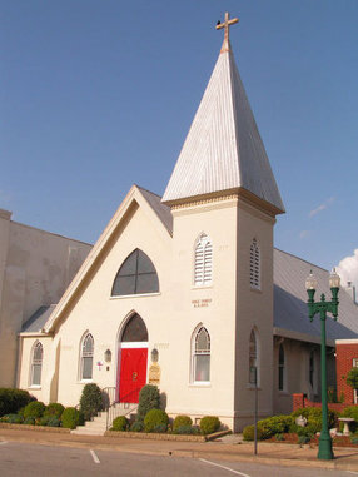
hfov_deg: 34.4
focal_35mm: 42
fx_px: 579
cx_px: 179
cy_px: 238
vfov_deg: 44.8
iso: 50
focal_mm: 7.1
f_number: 5.6
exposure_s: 1/500
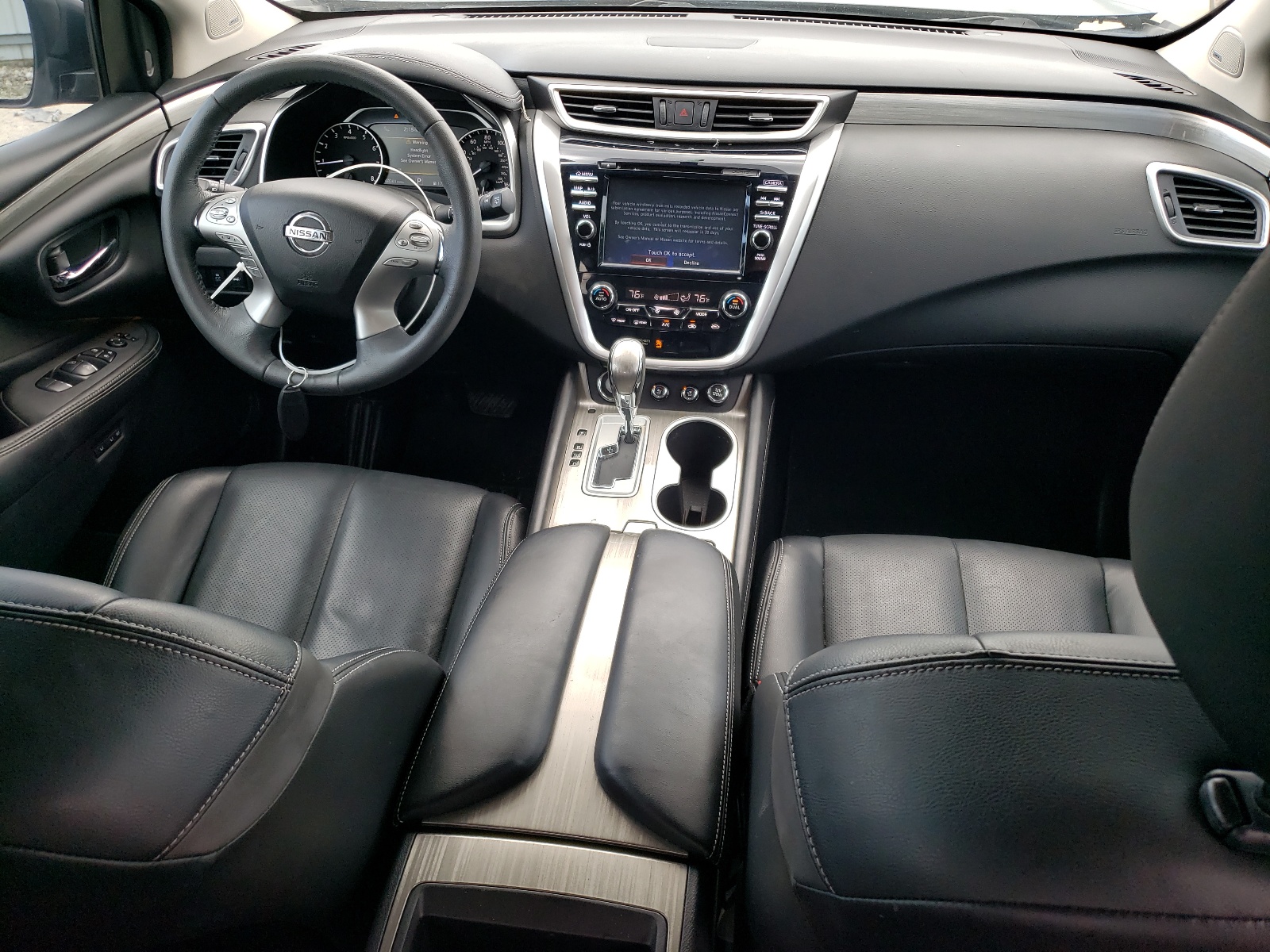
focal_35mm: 26
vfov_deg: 53.1
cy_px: 476
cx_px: 635
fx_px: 954
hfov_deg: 67.3
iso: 50
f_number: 1.5
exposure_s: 1/130
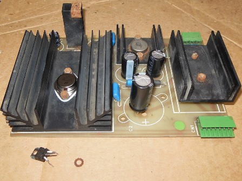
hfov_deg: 55.4
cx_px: 121
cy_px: 90
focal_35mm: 33
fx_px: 231
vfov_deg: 42.9
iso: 200
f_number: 6.9
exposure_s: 1/30
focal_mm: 6
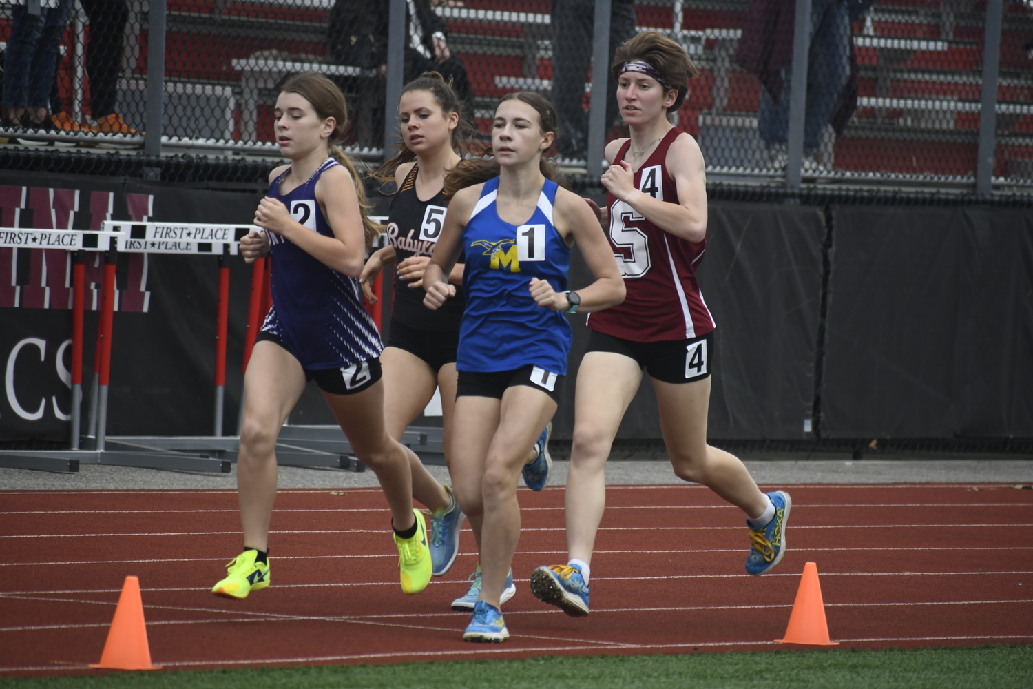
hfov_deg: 5.7
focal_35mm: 360
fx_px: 10329
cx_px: 516
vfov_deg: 3.8
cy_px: 344
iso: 640
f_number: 6
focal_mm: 240
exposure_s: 1/1000
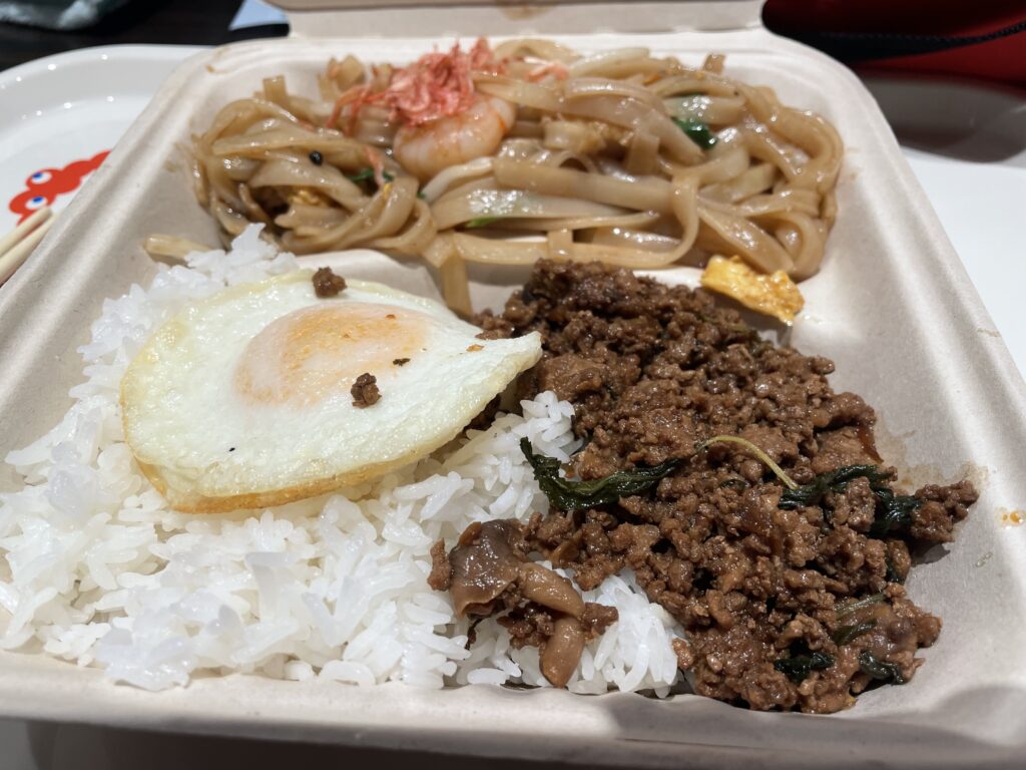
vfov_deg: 53.1
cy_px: 385
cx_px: 513
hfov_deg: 67.3
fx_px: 771
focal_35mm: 26
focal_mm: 4.2
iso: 64
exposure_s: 1/120
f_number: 1.6
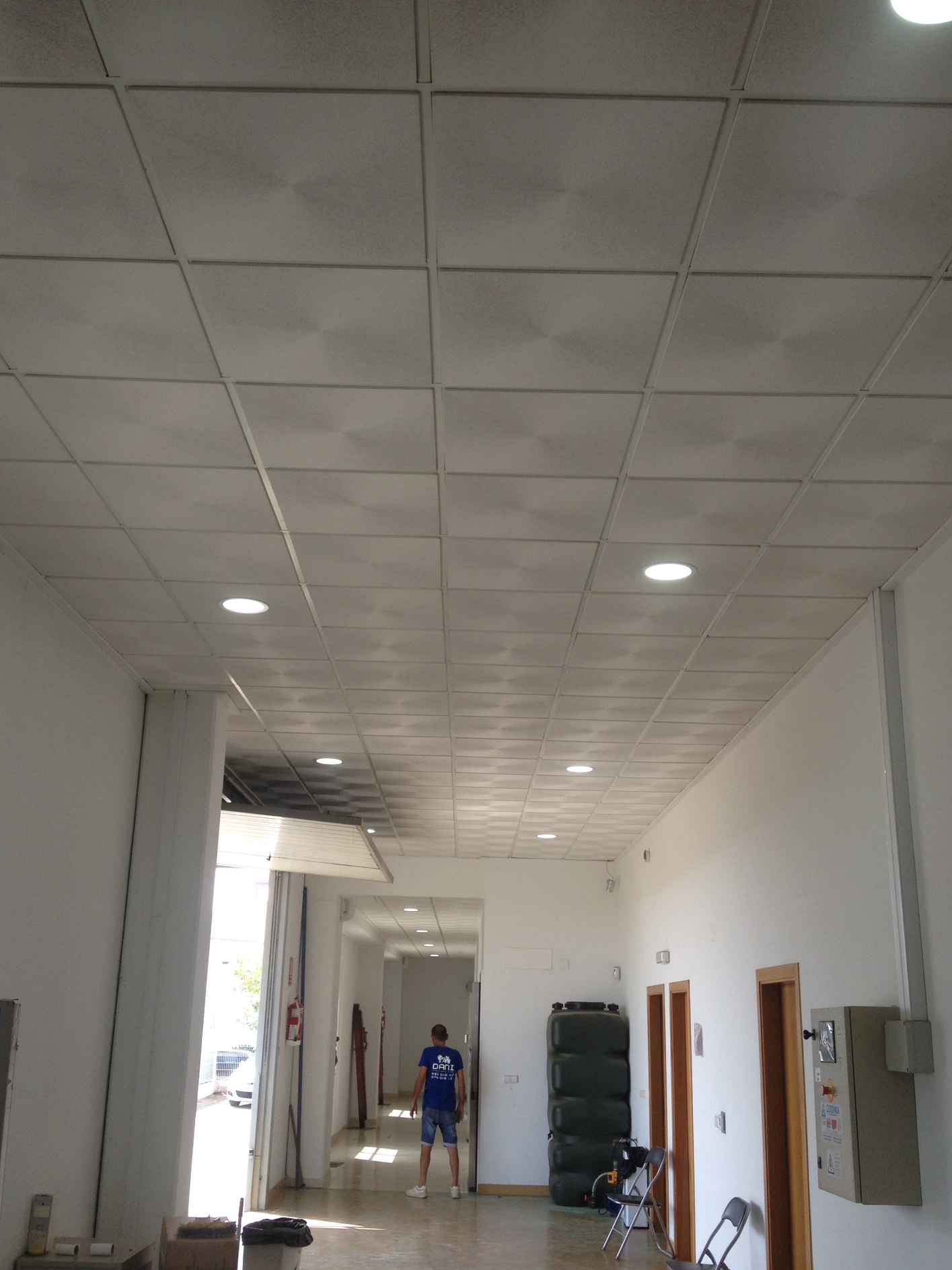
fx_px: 1393
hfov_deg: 37.7
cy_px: 673
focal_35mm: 38
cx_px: 447
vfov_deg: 48.9
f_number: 2.4
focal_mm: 4.28
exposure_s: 1/206
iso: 50
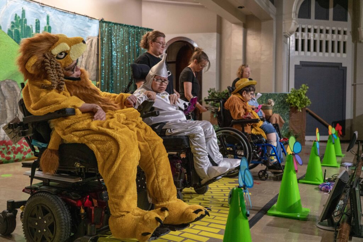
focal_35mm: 35
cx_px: 182
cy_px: 121
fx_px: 353
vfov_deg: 37.9
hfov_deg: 54.4
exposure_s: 1/160
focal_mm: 35
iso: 6400
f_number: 4
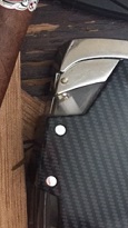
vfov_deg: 29.6
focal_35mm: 71
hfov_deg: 15.9
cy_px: 77
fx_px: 429
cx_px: -48
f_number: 2.2
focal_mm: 4.15
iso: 250
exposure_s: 1/17
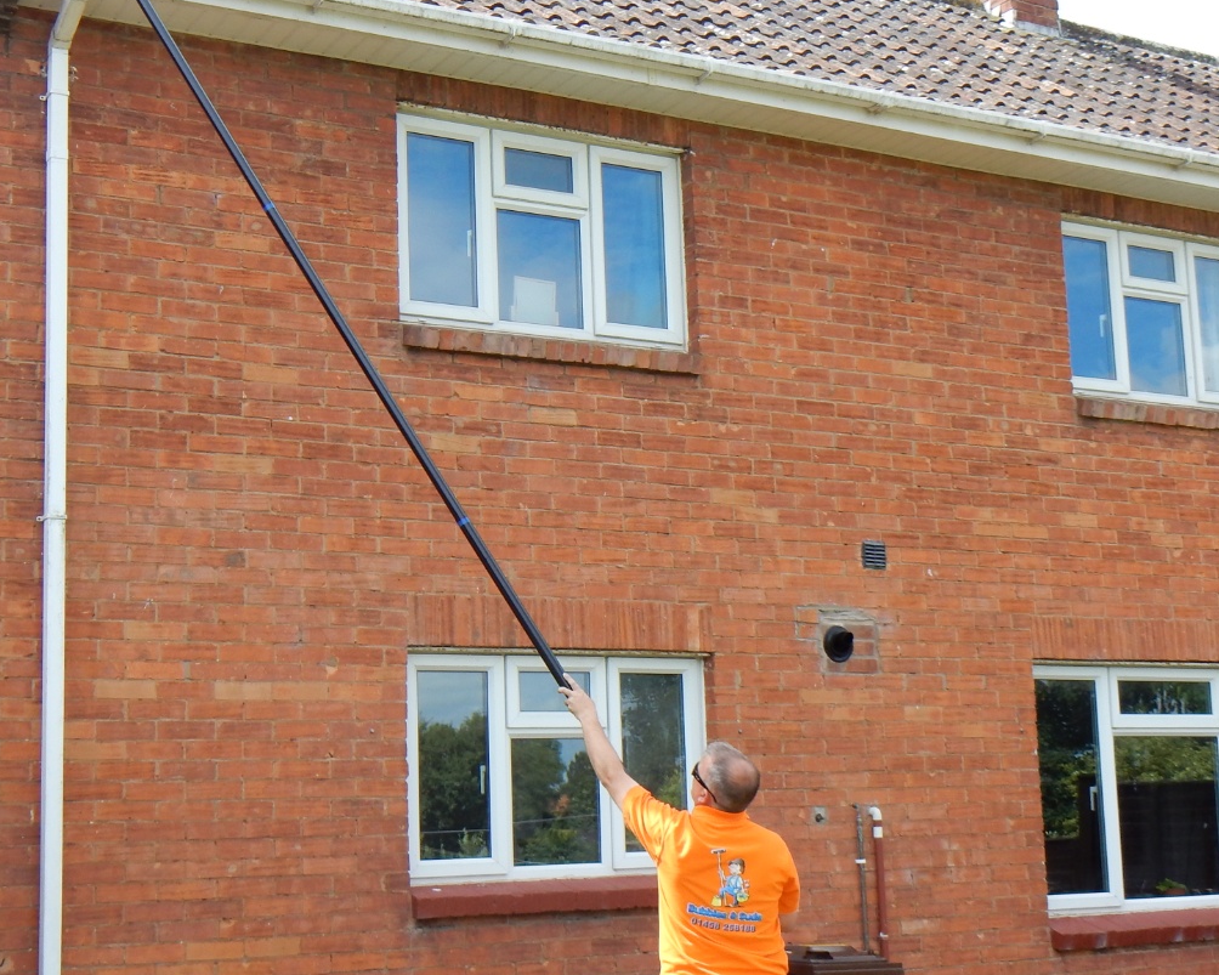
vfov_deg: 27.1
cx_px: 583
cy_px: 489
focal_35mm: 56
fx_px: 2020
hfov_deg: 33.6
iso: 125
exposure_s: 1/400
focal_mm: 6.4
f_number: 4
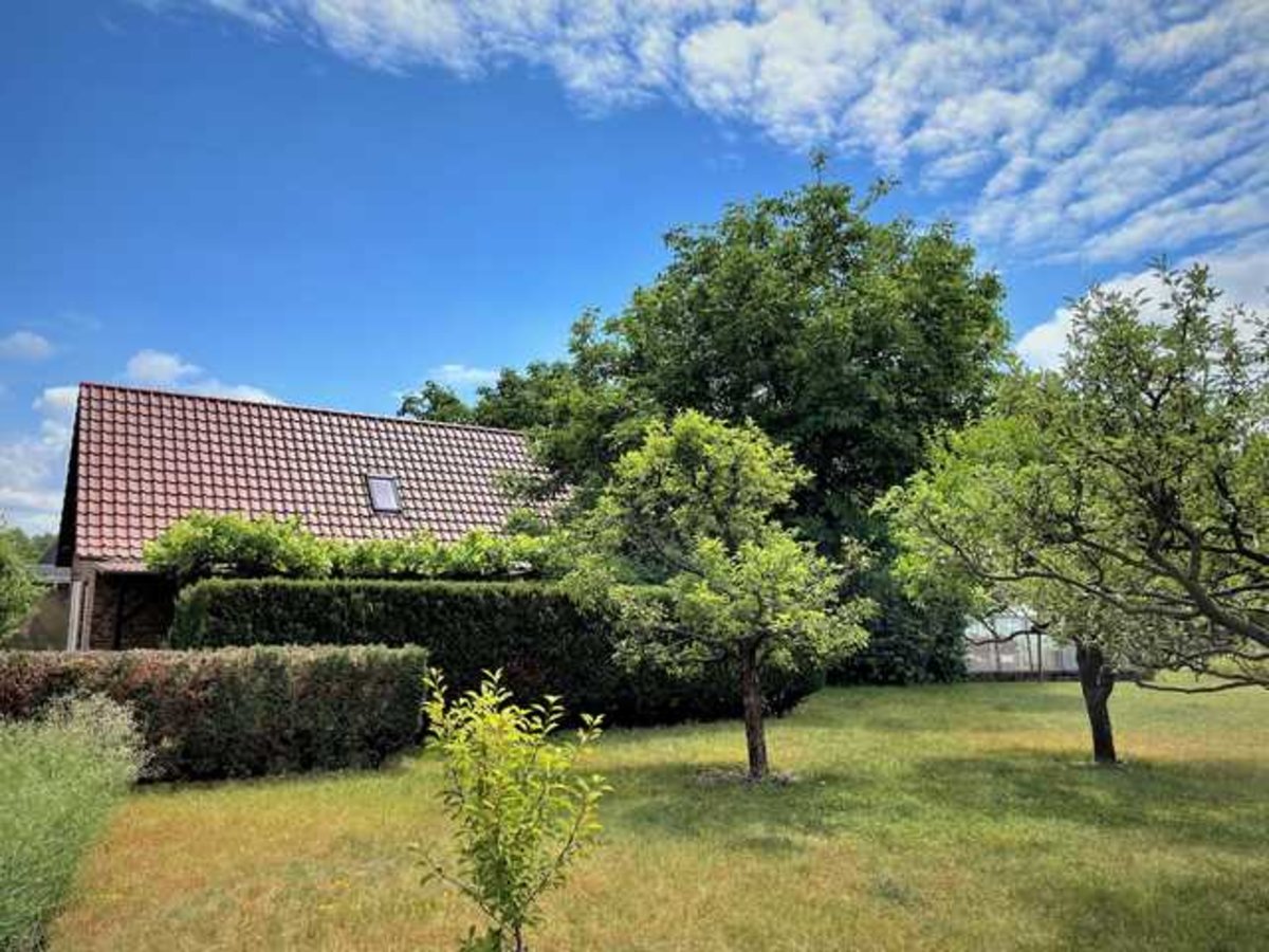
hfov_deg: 67.3
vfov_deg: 53.1
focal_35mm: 26
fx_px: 953
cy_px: 476
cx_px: 634
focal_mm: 4.2
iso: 32
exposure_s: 1/5556
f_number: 1.6
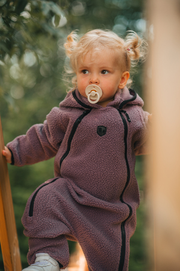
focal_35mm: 85
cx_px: 90
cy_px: 136
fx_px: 637
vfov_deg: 23.9
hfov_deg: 16.1
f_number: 2.2
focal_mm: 85
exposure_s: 1/500
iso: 100
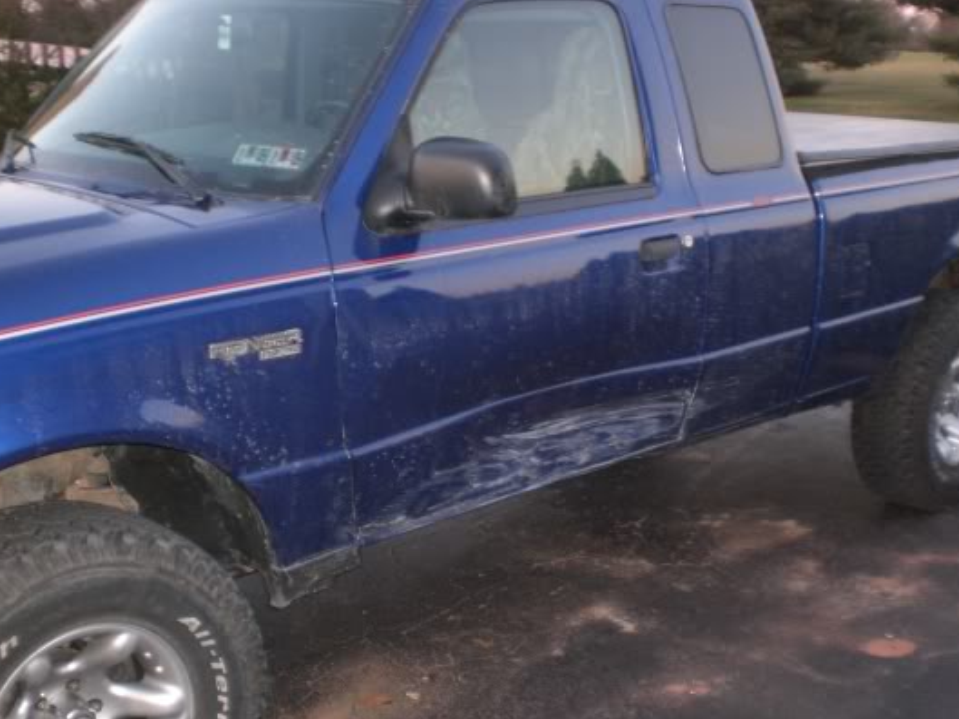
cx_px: 522
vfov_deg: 31.5
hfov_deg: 41.2
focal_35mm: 46
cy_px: 404
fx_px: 1275
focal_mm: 6.3
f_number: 3.1
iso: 200
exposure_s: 1/60
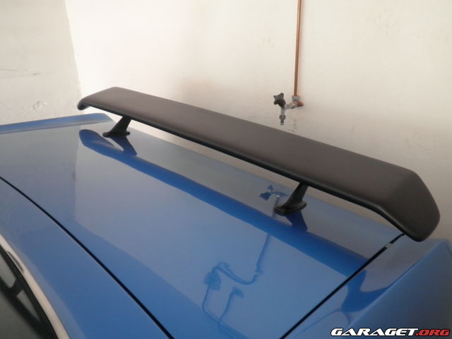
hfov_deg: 58.4
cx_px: 226
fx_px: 405
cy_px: 170
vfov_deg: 45.4
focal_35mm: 31
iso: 160
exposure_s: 1/8
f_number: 2.8
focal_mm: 5.5
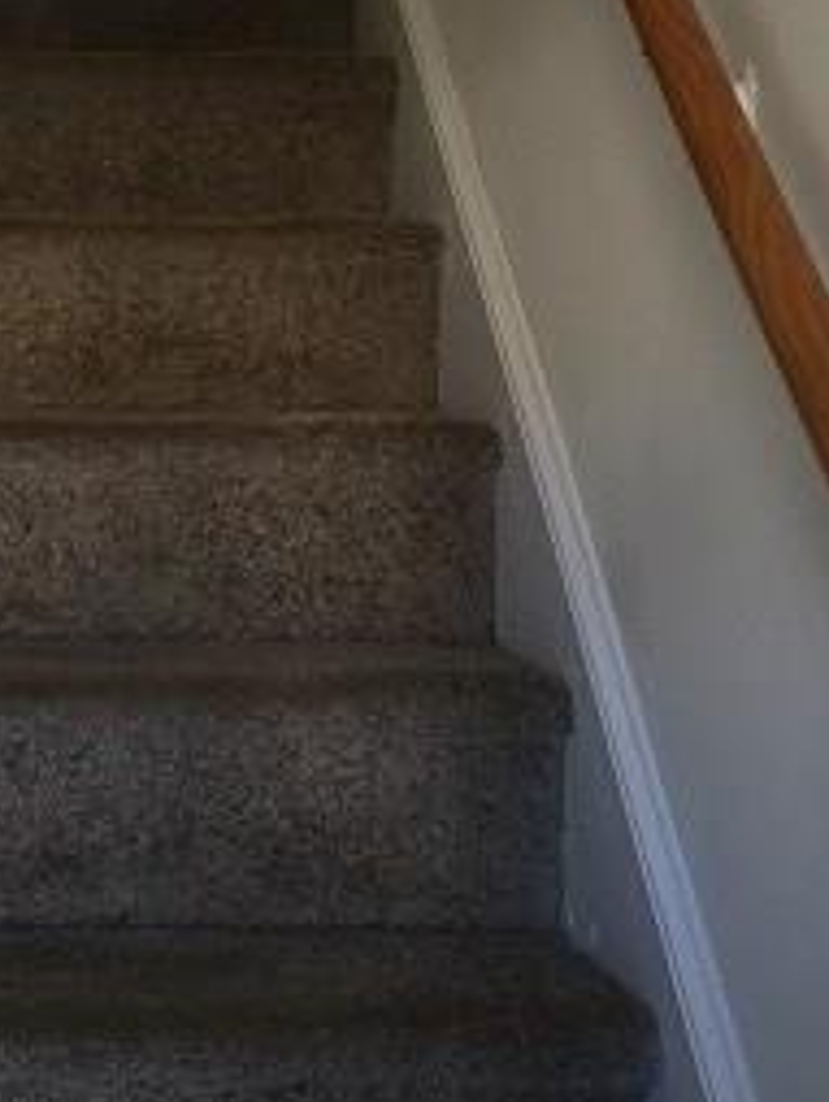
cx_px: 0
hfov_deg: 19.6
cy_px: 161
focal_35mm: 73
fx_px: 2327
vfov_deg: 26.0
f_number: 2.2
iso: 50
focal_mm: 4.15
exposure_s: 1/30
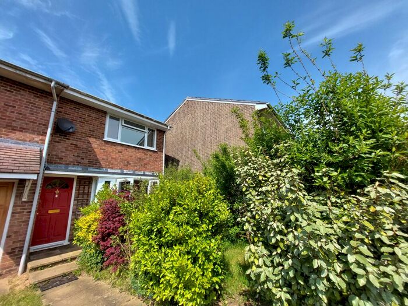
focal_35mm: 13
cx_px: 204
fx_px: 153
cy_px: 153
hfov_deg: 106.2
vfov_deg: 89.9
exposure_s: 1/1773
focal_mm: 1.74
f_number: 2.2
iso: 50
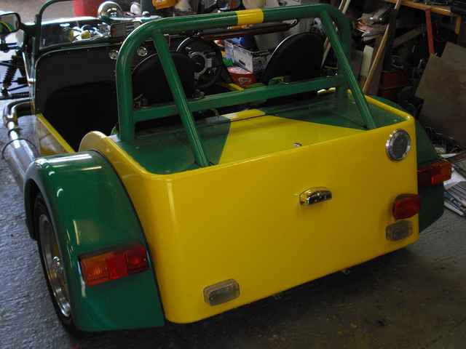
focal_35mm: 46
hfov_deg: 41.2
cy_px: 174
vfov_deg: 31.5
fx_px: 619
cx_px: 233
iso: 200
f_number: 3.1
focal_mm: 7.6
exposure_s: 1/60
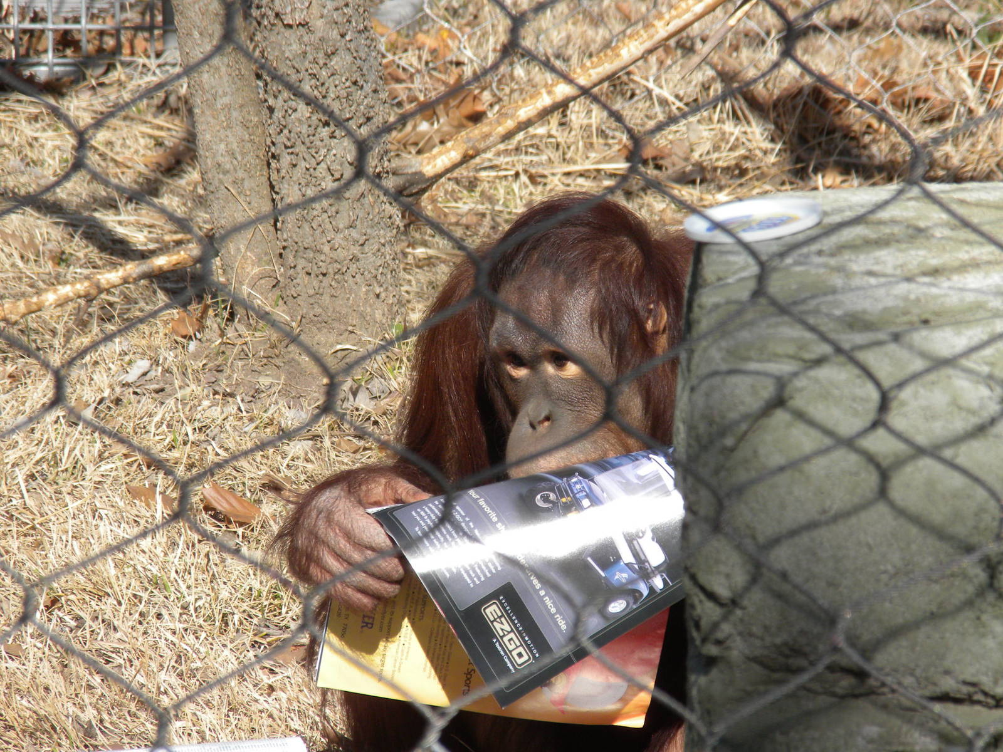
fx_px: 7534
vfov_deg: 5.7
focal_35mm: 260
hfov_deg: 7.6
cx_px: 502
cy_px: 376
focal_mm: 46.2
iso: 90
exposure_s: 1/498
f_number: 5.3
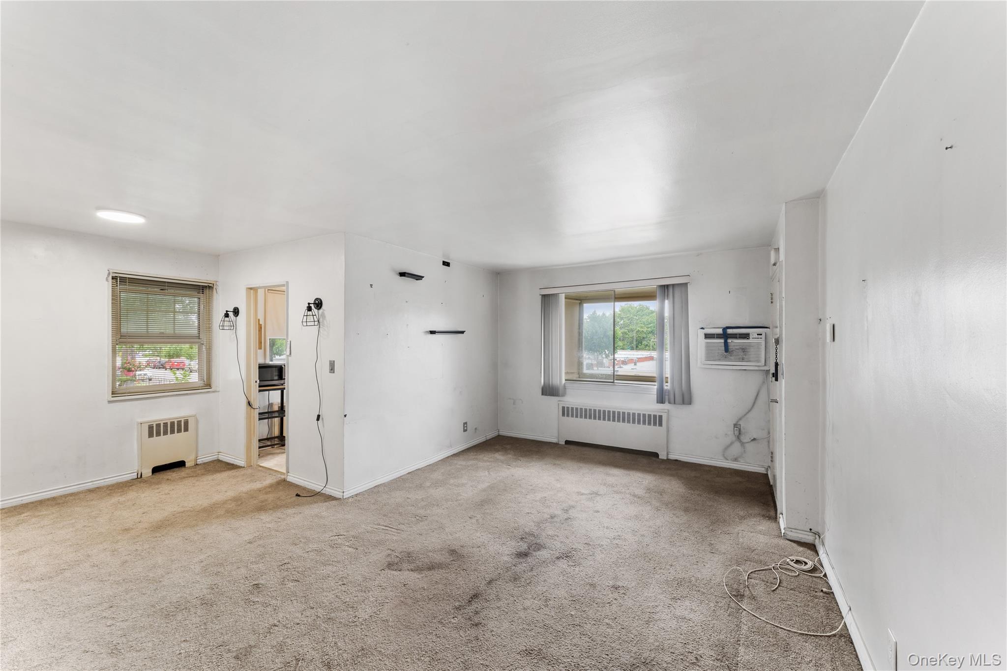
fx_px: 392
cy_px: 336
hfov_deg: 104.3
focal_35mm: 14
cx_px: 504
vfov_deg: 81.2
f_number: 11
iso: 100
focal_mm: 14
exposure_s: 1/1.67
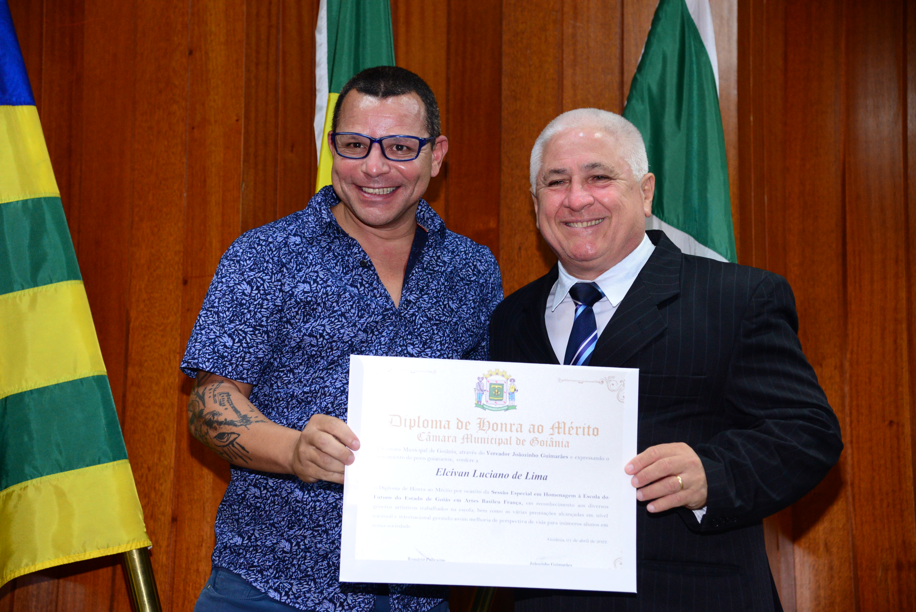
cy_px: 306
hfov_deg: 28.8
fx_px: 1782
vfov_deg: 19.5
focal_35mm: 70
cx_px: 458
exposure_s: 1/125
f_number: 4
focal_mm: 70
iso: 2500
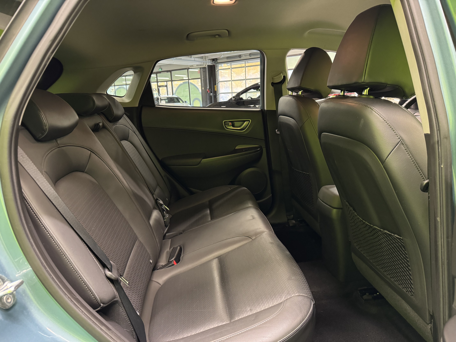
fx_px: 316
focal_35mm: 24
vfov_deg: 56.8
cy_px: 171
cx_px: 228
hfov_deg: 71.6
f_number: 1.78
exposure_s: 1/33
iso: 800
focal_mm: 6.76
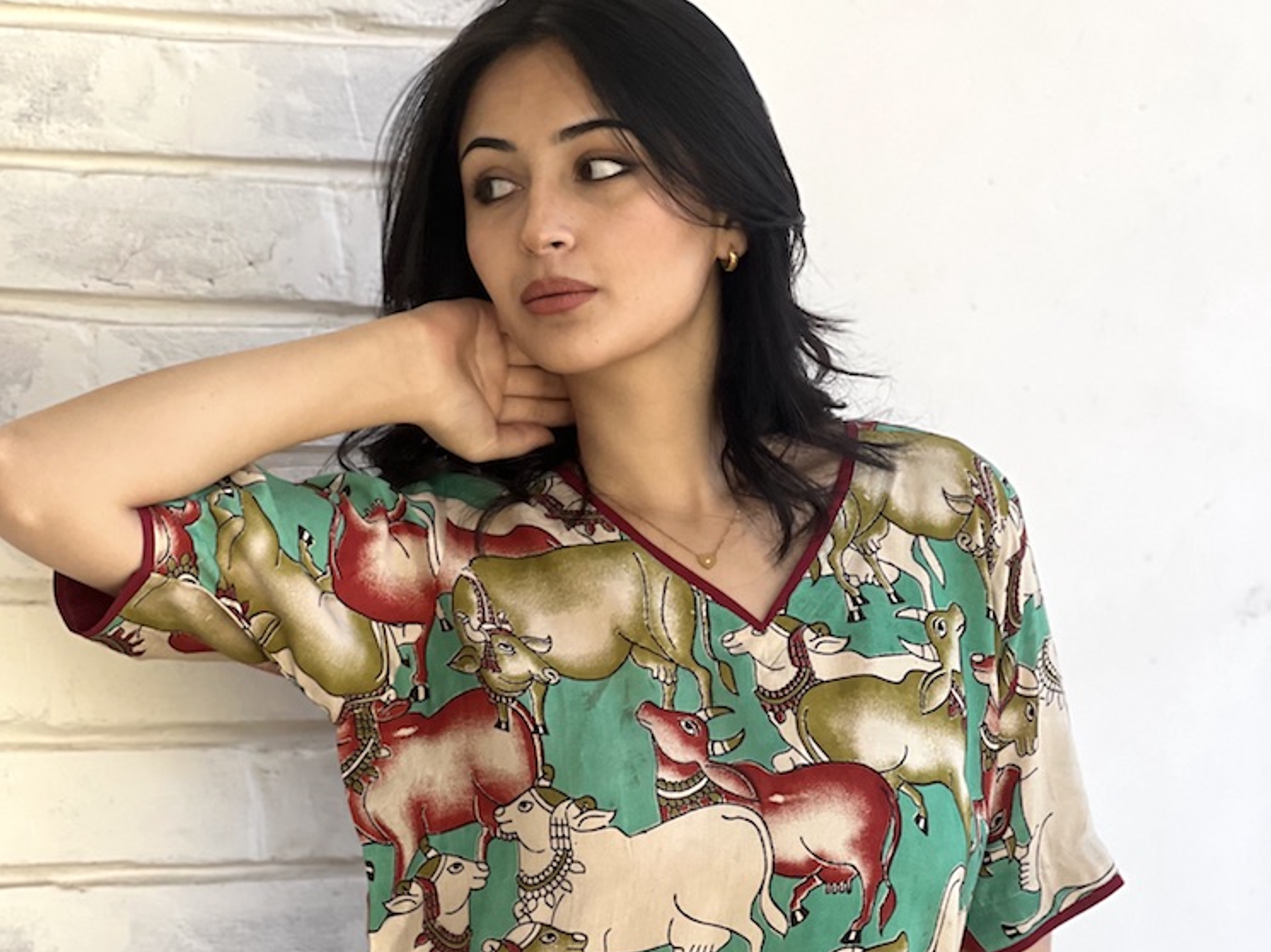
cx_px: 636
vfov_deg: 14.3
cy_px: 797
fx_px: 3780
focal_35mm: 103
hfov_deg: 19.1
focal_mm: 9
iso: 125
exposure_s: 1/121
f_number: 2.8
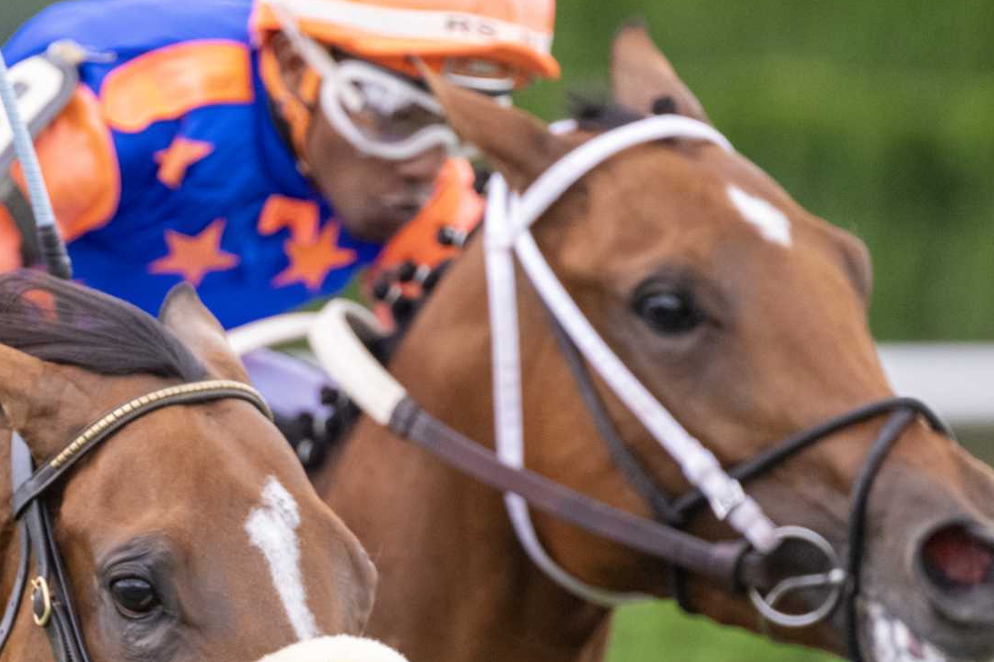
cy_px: 595
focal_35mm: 751
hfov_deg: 2.7
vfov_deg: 1.8
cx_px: 119
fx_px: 20731
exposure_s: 1/2000
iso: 4000
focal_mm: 400
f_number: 5.6
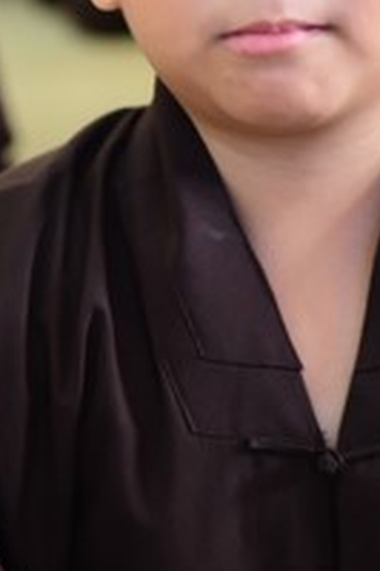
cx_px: 309
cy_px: -106
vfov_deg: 7.3
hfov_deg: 4.9
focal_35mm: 280
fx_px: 4441
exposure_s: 1/30
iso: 1000
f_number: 4
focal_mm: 86
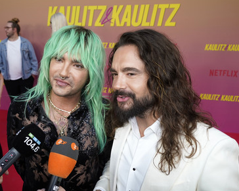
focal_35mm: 36
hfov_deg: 50.0
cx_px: 96
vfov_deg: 41.1
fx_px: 255
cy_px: 97
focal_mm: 31
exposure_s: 1/160
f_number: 5.6
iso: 320
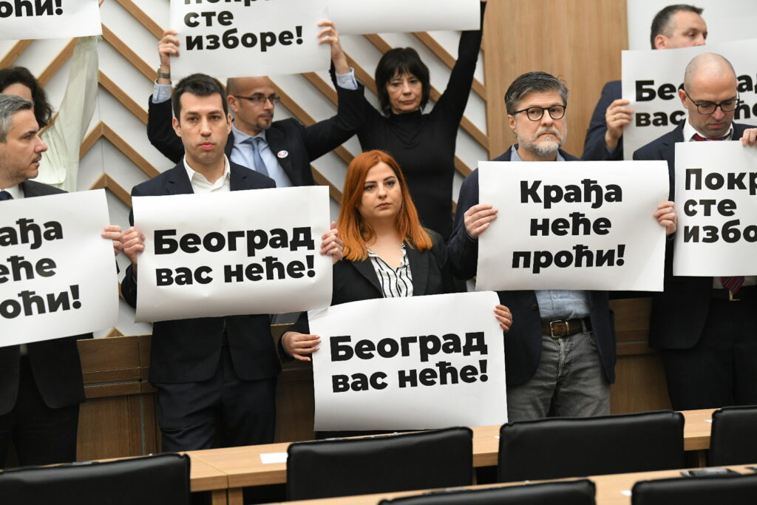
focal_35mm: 135
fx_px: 2839
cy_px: 252
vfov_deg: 10.2
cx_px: 378
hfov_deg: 15.2
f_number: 4
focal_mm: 135
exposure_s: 1/500
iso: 3200
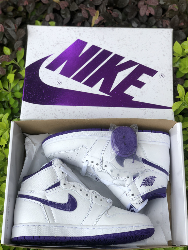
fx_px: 376
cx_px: 94
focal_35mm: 52
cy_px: 125
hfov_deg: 28.0
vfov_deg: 36.8
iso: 16
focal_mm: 6
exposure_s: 1/120
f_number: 2.4
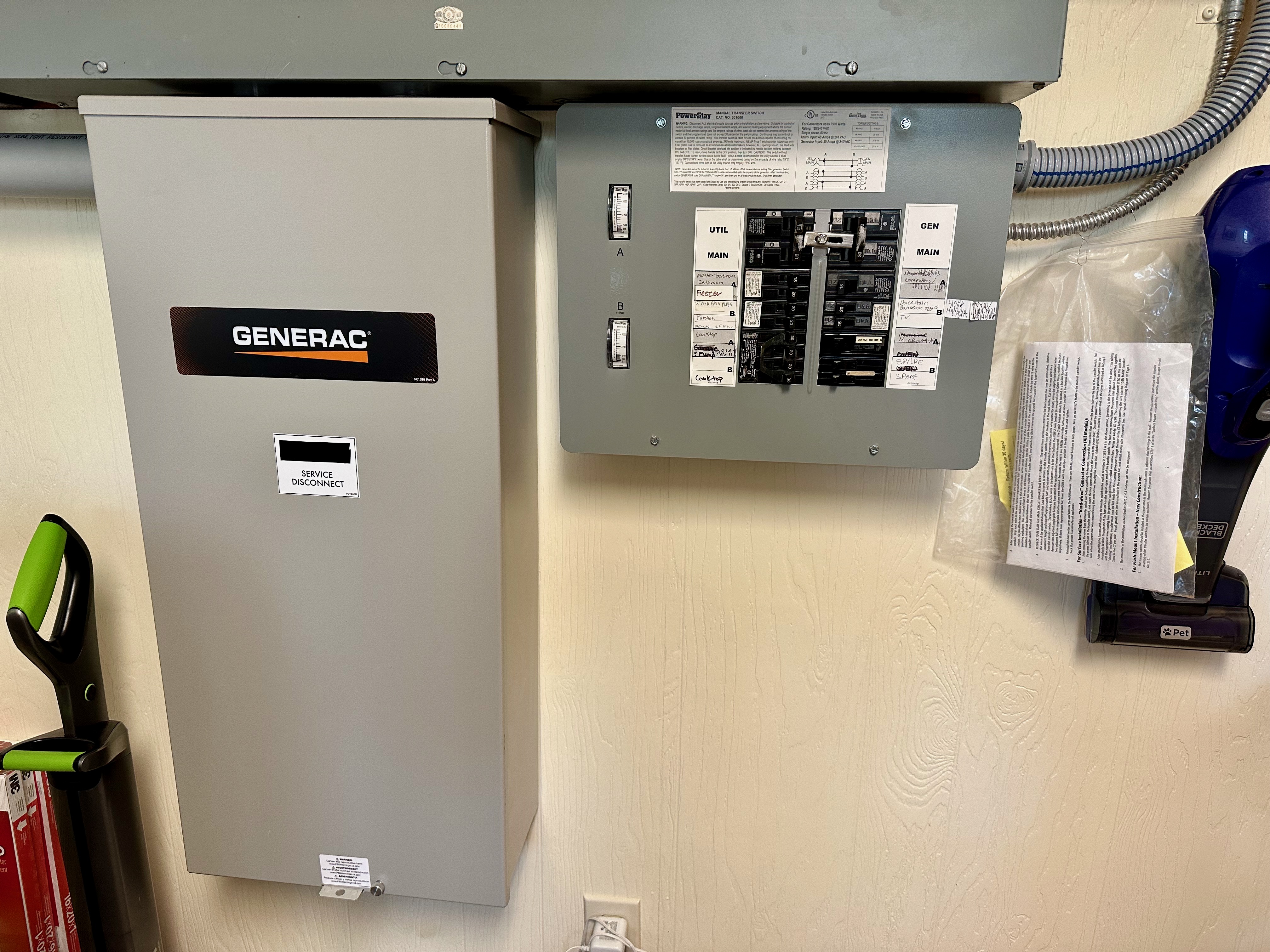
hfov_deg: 71.6
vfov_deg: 56.8
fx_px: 881
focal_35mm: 24
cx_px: 635
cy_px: 476
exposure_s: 1/60
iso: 160
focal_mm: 6.86
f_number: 1.78
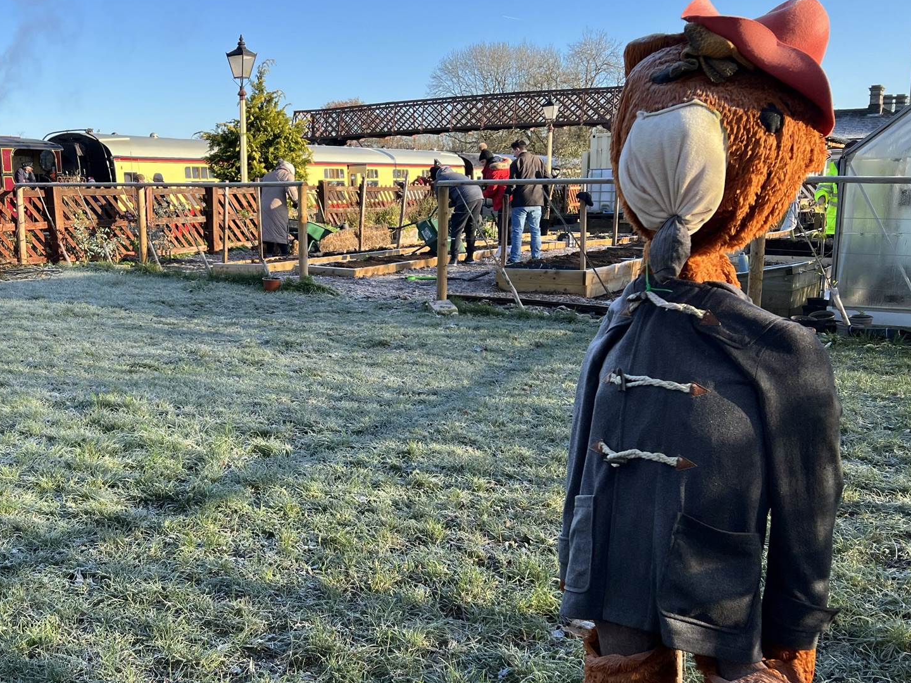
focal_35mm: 37
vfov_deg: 38.6
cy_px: 366
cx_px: 286
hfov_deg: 49.1
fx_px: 974
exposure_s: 1/1209
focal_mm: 5.7
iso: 50
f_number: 1.5
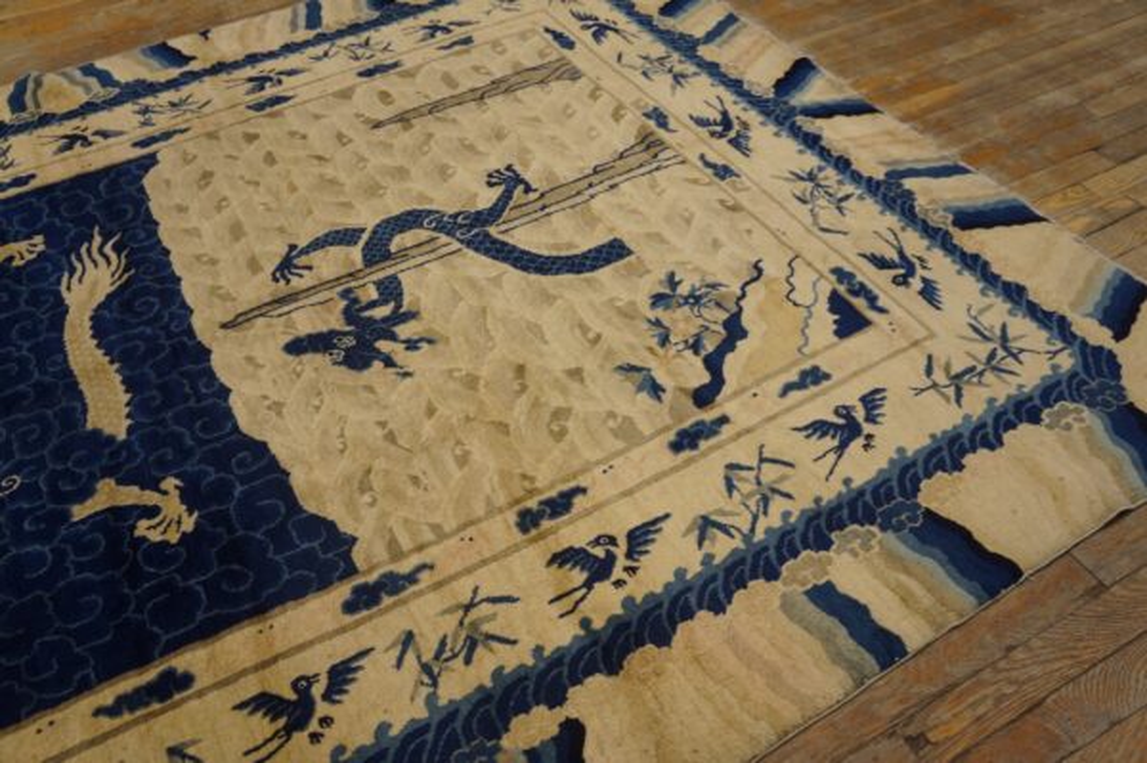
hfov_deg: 62.0
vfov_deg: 43.5
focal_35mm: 30
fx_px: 955
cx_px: 574
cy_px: 382
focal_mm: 20
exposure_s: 1/60
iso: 500
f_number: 4
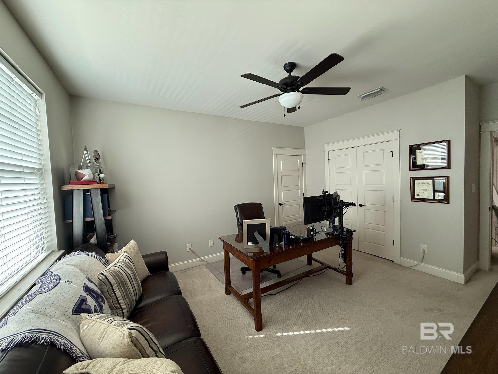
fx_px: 201
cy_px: 187
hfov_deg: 102.1
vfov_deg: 85.7
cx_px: 249
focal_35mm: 14
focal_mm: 2.22
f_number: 2.2
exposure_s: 1/120
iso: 160
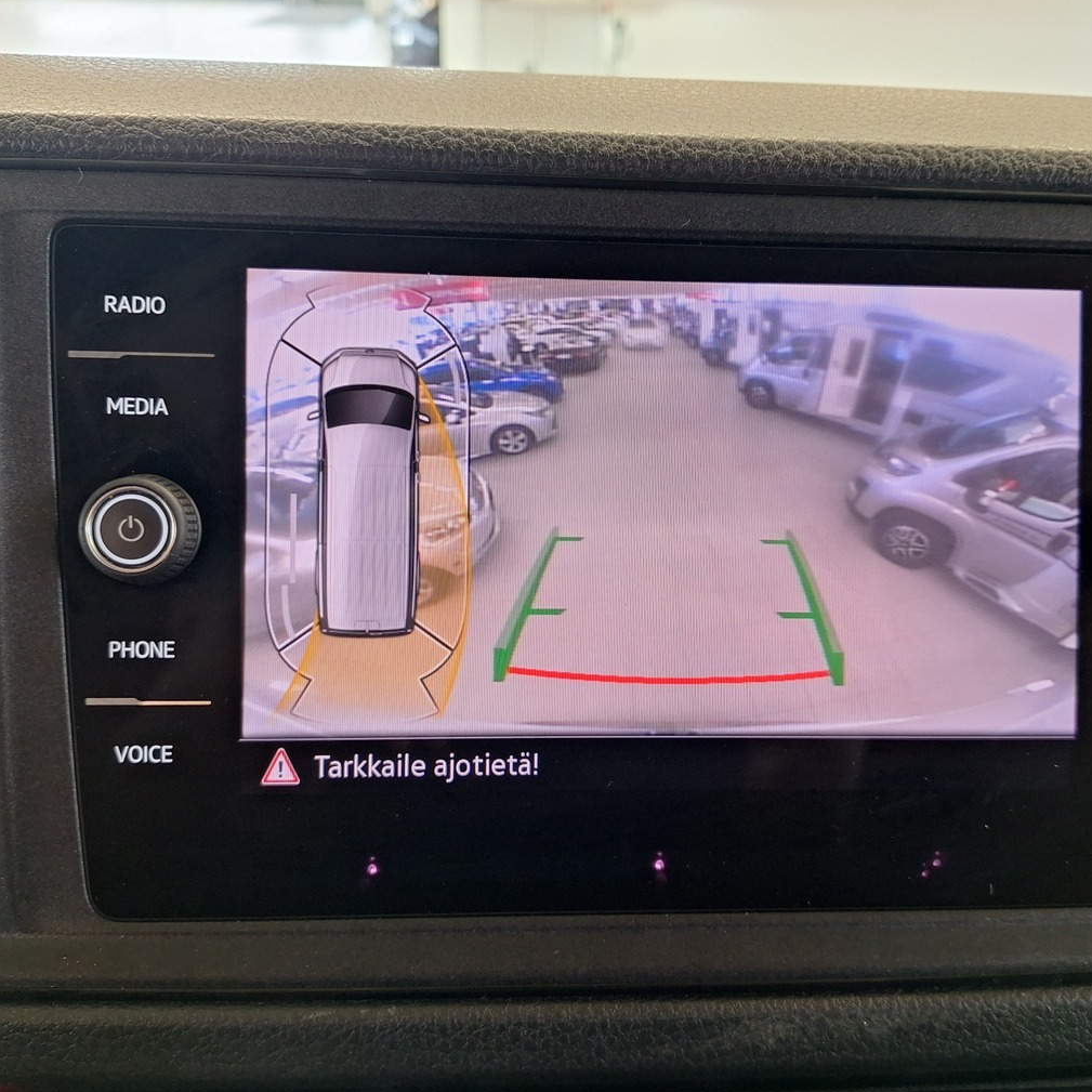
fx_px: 1035
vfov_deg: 55.6
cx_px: 588
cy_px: 537
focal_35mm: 29
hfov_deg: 55.6
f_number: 1.8
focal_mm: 5.54
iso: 200
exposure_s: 1/50
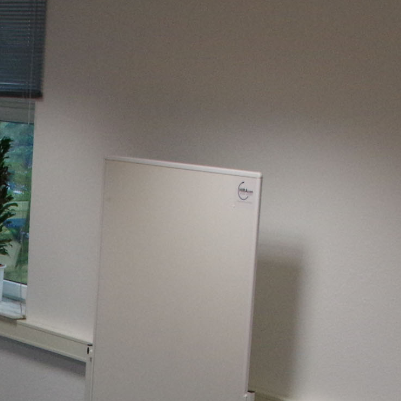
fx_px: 1612
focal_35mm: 123
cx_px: -93
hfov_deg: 13.7
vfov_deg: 13.8
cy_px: 458
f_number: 5.6
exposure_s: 1/50
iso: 1600
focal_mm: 21
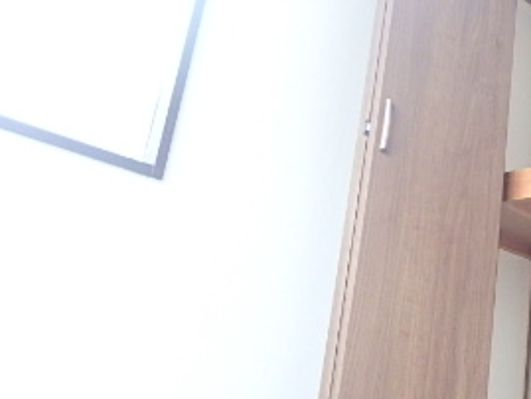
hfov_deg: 34.2
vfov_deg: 29.0
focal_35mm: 50
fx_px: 767
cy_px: 154
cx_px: 551
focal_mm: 3.7
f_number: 3.5
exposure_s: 1/30
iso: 640
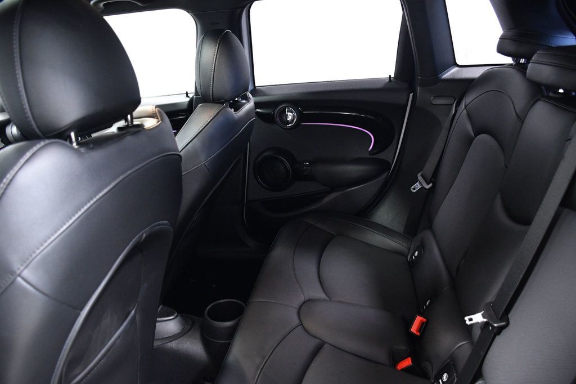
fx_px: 432
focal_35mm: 27
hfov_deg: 67.4
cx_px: 288
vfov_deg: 47.9
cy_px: 192
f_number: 3.5
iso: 2500
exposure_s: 1/50
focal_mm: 18
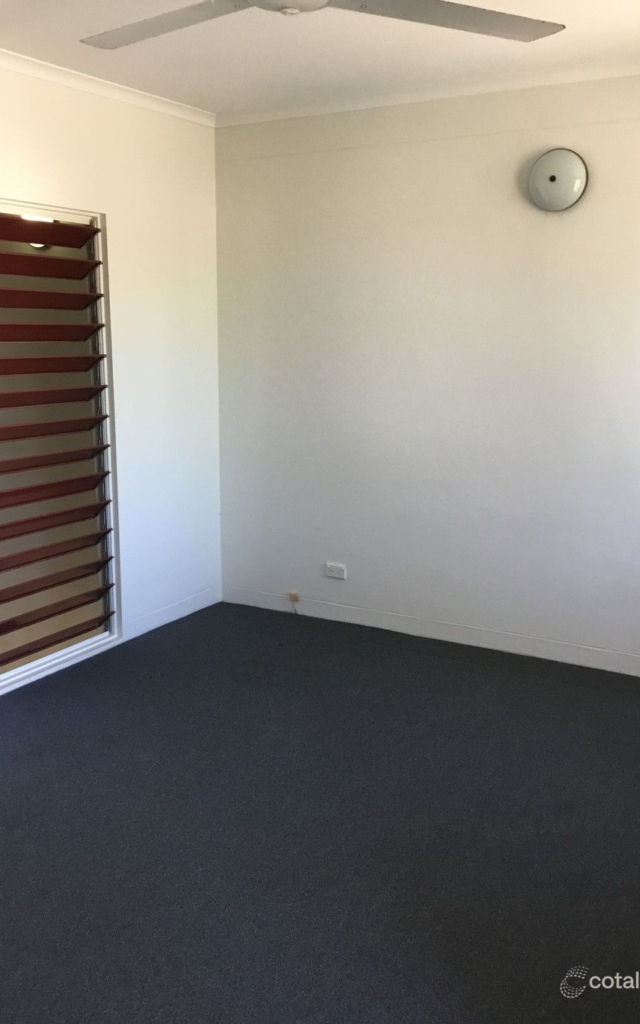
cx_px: 306
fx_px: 920
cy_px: 510
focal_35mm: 33
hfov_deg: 38.3
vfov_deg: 58.1
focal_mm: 3.3
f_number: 2.4
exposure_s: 1/33
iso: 125
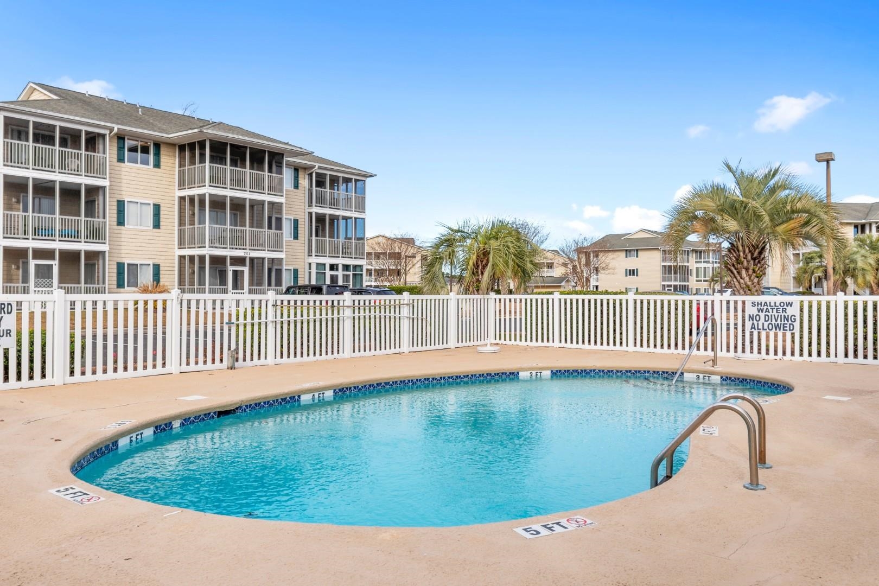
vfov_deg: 46.4
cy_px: 293
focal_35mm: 28
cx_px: 440
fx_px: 684
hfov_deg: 65.5
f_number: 6.3
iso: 100
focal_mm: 14
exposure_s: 1/160
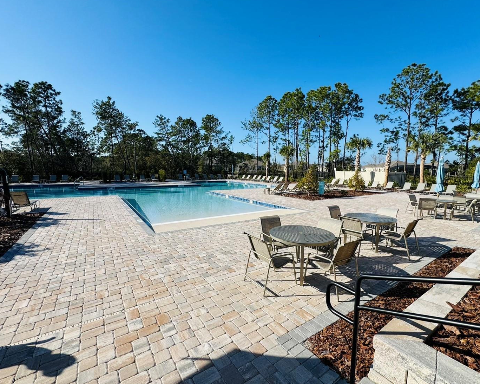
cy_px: 195
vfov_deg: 80.4
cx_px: 246
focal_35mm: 16
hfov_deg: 93.1
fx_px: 227
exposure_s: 1/2273
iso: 50
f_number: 2.2
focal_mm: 2.22
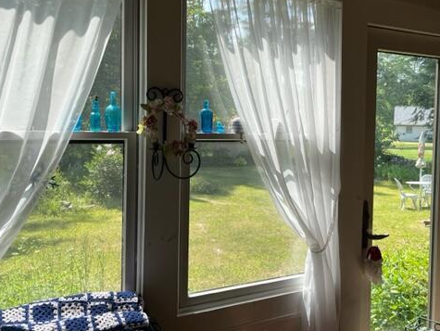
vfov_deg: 40.6
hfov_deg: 52.6
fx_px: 445
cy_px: 140
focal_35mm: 35
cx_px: 210
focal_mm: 5.1
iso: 50
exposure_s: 1/705
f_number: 1.6
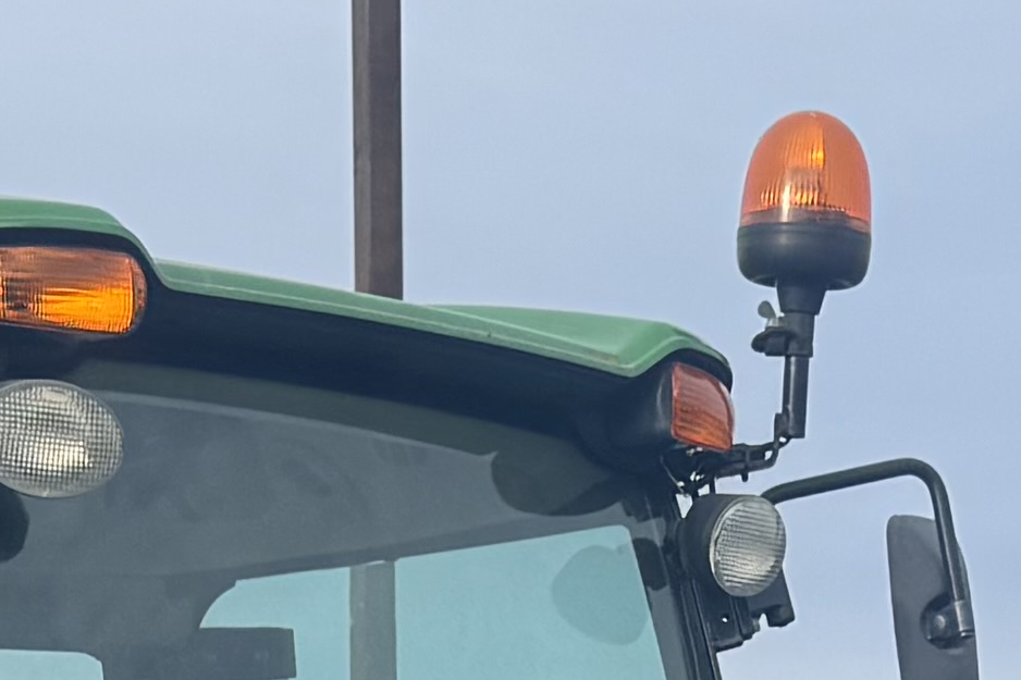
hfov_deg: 13.5
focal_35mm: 152
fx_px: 4310
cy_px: 1760
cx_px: 714
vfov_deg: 8.1
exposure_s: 1/1767
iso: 80
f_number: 1.78
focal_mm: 6.76
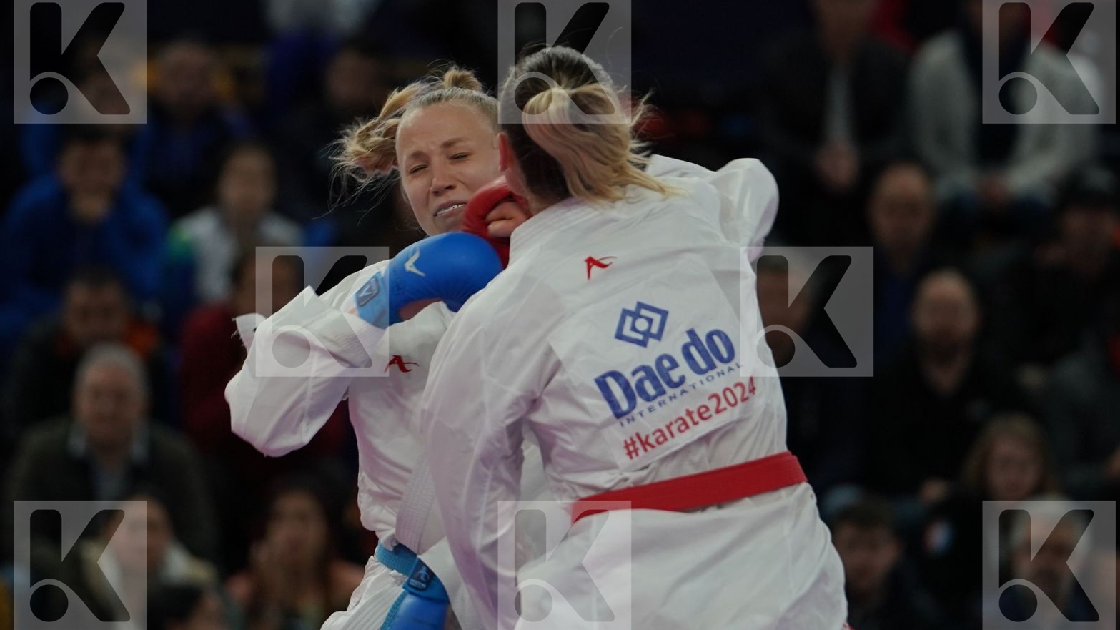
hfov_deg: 6.0
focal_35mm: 361
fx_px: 10720
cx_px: 565
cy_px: 312
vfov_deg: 3.4
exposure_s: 1/1000
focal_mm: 200
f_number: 2.8
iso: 1000
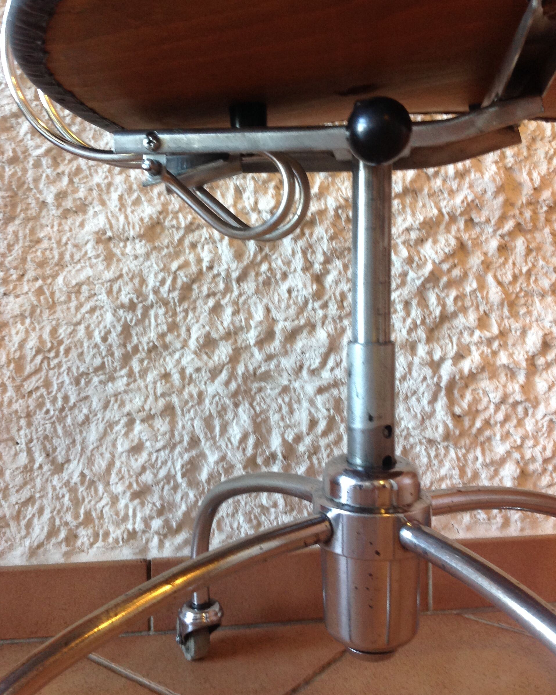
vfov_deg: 49.1
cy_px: 325
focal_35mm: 37
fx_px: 761
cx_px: 277
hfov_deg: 40.1
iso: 125
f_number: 2.4
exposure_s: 1/15
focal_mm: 4.28
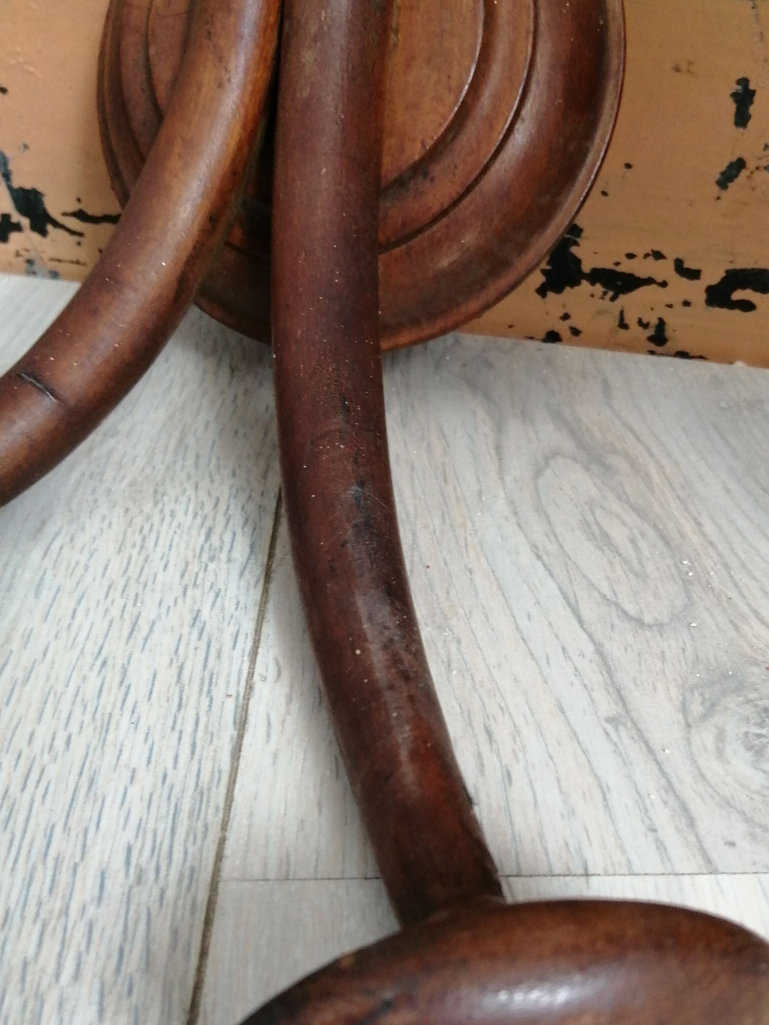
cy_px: 587
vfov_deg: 52.4
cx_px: 461
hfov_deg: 40.5
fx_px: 1037
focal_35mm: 35
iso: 125
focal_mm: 3.46
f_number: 1.8
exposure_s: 1/33.3
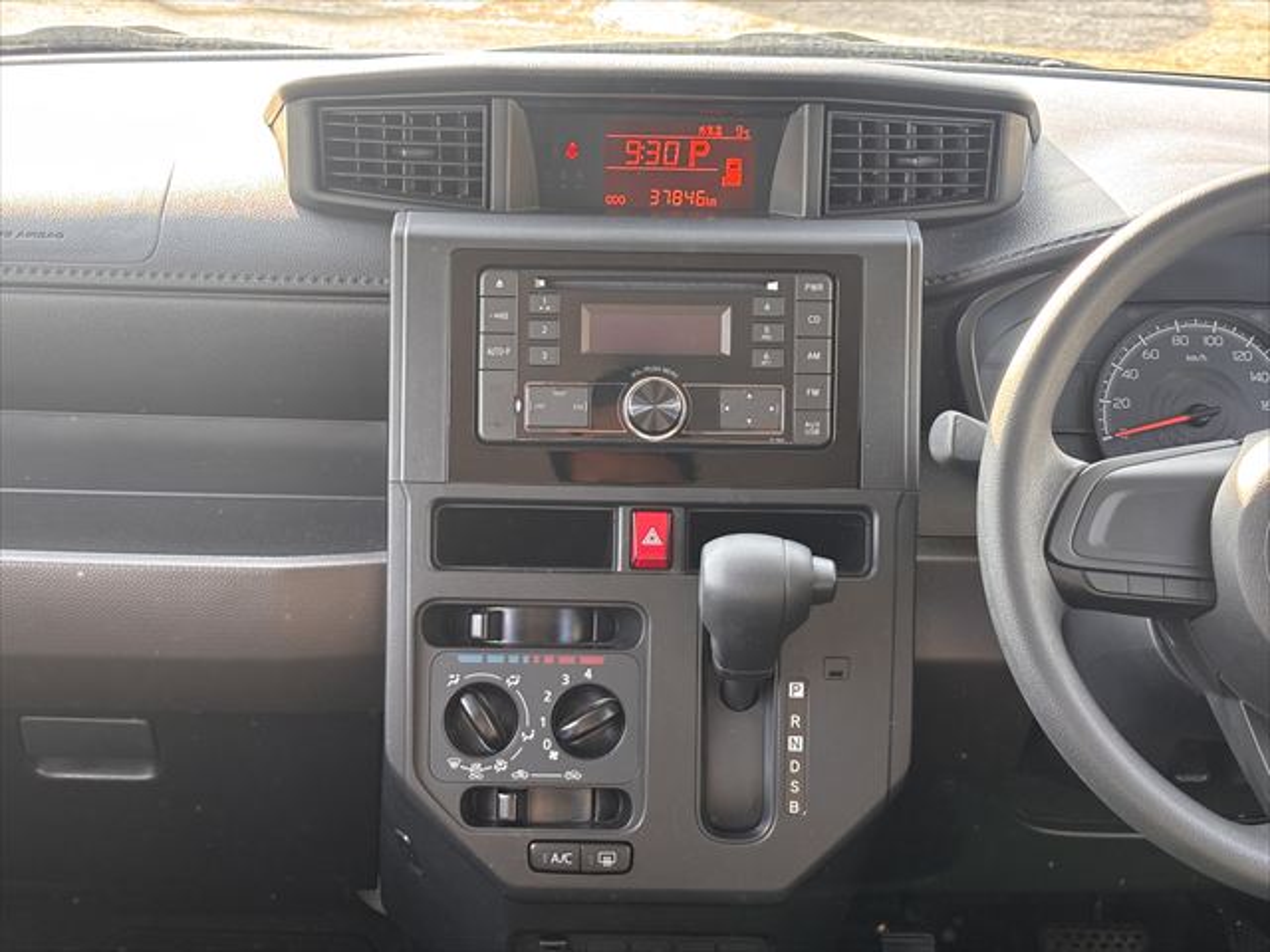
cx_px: 635
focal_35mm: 52
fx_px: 1908
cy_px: 476
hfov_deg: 36.8
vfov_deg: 28.0
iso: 80
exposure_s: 1/60
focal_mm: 5.96
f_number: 1.6
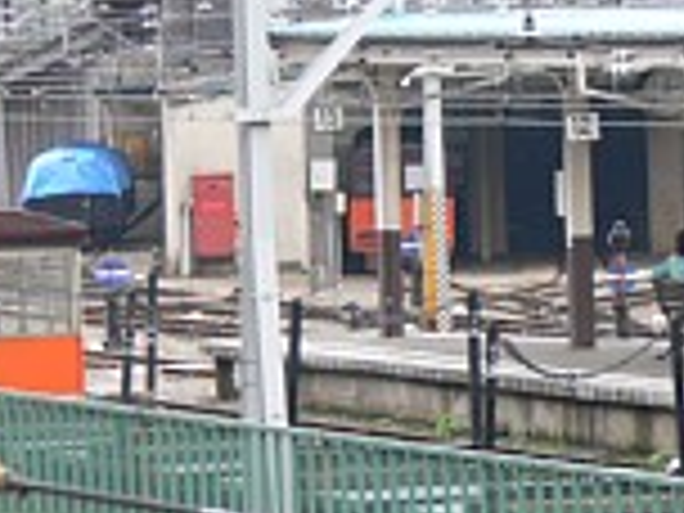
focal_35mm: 430
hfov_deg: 4.6
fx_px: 8497
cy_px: 122
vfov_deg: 3.5
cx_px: 832
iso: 80
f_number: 4.5
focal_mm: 34.5
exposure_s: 1/100
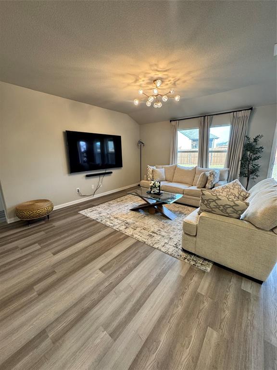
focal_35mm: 14
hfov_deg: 85.7
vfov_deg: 102.1
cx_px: 138
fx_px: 149
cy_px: 185
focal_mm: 2.22
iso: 160
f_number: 2.2
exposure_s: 1/60
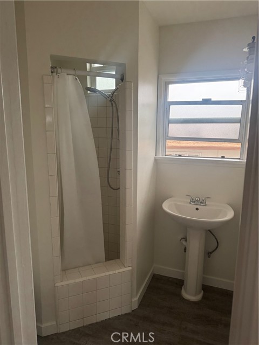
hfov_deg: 56.8
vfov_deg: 71.6
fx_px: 239
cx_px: 130
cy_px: 172
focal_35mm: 24
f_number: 1.78
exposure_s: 1/60
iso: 320
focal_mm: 6.76
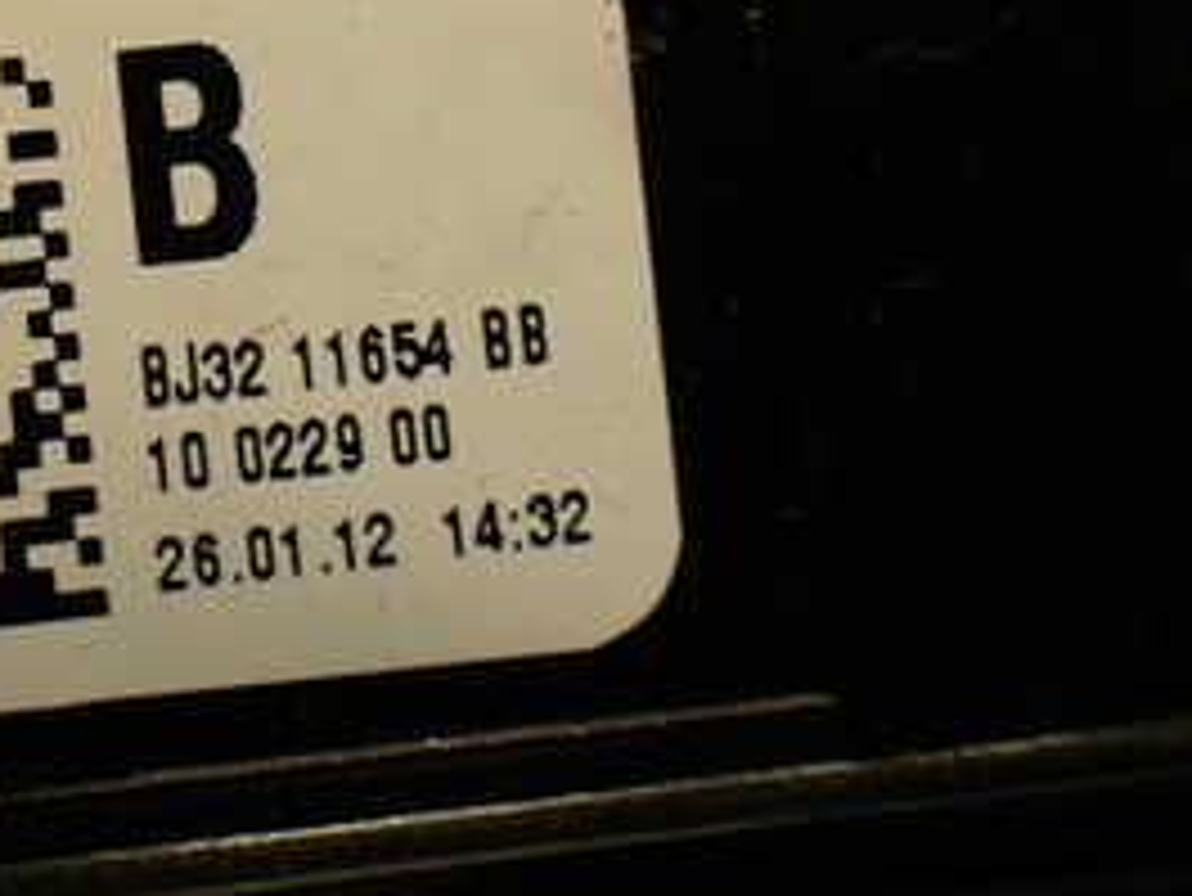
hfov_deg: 27.3
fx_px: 2343
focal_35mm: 68
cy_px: 257
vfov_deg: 21.5
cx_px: 72
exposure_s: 1/40
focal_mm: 5.4
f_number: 2.3
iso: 200
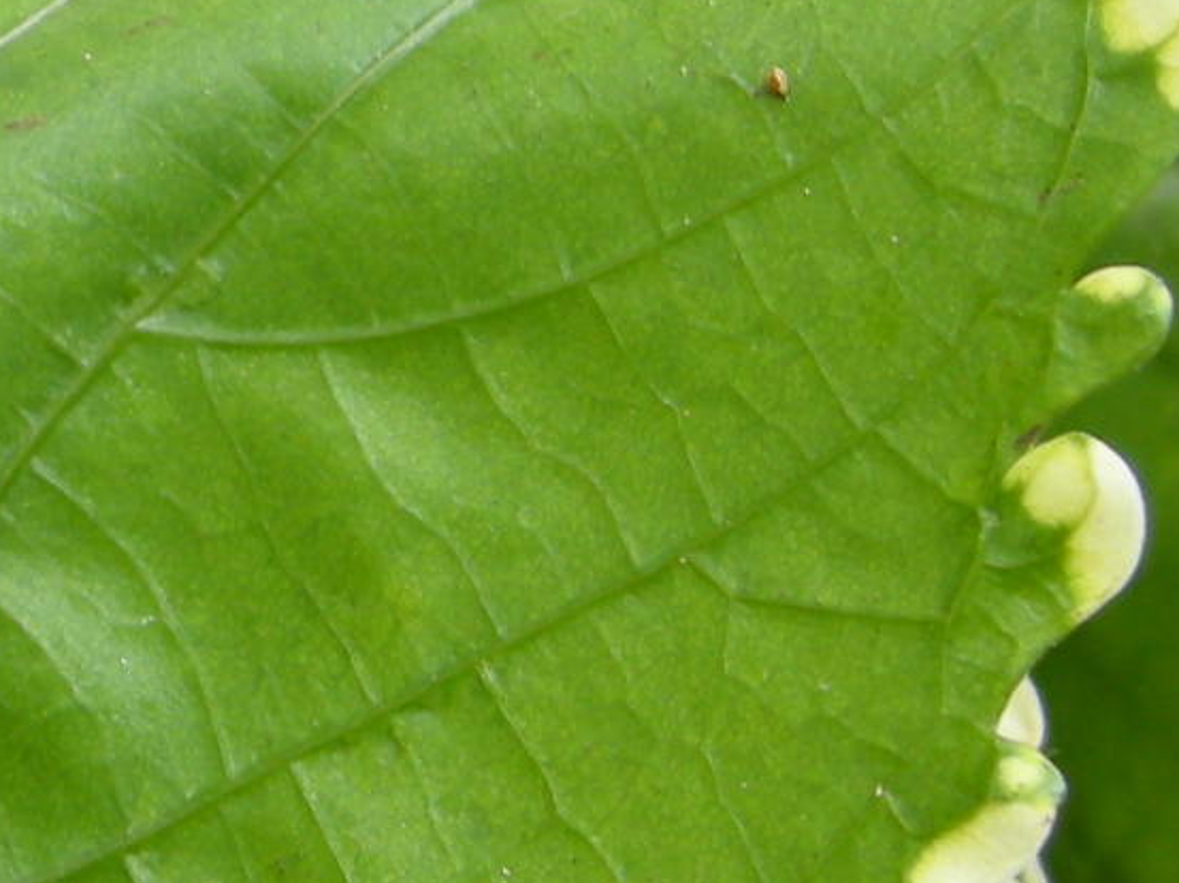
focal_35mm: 152
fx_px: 5174
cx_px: -1045
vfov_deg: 9.7
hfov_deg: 11.8
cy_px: 819
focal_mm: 7.5
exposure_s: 1/52
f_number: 2.7
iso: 64
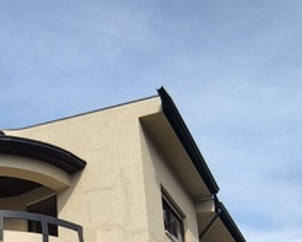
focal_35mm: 48
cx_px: 22
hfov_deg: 36.0
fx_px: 430
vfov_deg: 27.0
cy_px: 306
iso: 50
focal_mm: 1.65
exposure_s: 1/1173
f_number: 2.2
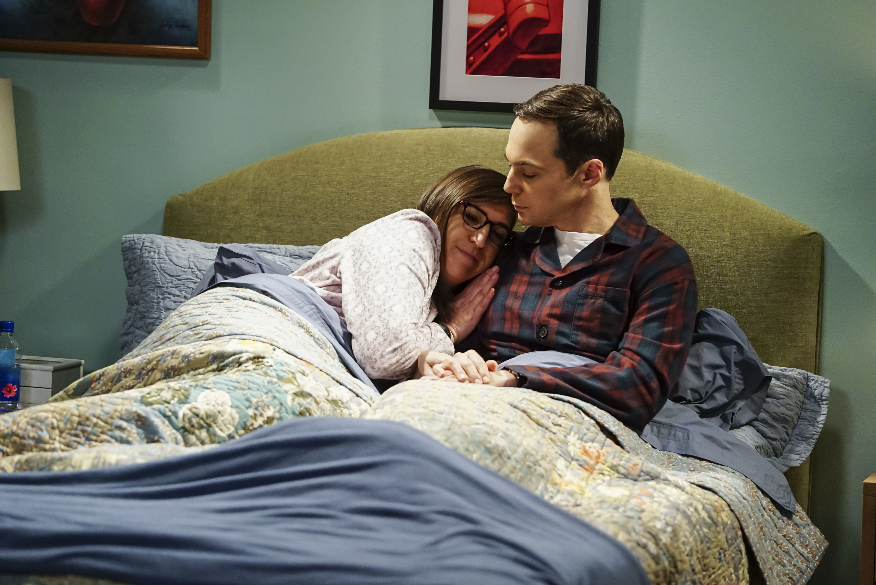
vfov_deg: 10.2
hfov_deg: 15.2
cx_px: 438
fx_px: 3287
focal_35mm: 135
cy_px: 292
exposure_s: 1/160
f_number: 3.5
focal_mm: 135
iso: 6400
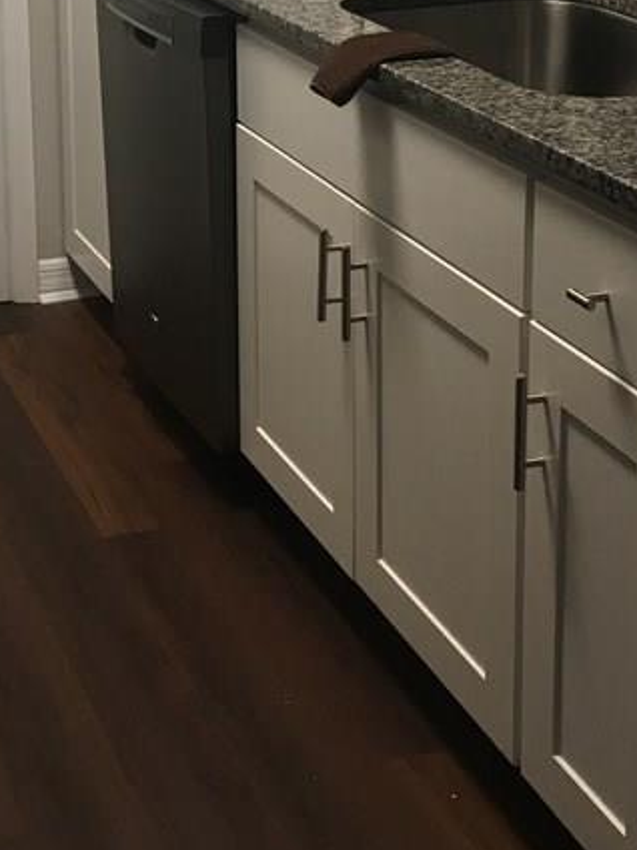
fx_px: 1718
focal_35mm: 70
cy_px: 96
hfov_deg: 20.6
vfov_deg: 26.9
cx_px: 78
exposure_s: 1/30
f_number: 2.2
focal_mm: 4.15
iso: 50
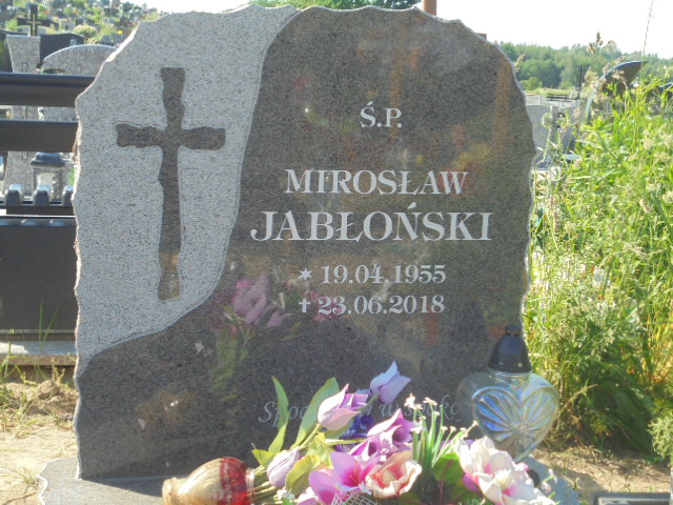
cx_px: 336
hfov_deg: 30.3
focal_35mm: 64
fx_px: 1244
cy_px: 252
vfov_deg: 22.9
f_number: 5.6
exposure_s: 1/160
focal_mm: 11.5
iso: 100
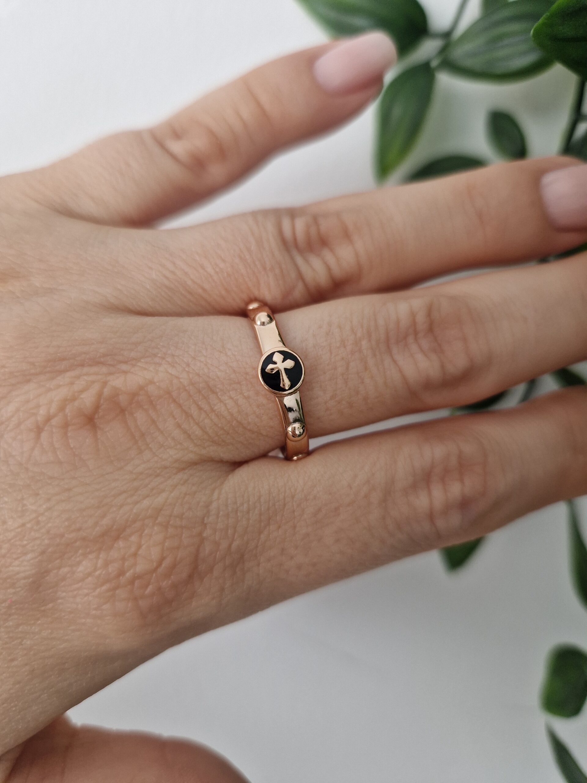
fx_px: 520
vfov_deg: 73.9
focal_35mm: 23
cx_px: 294
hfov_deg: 58.9
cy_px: 392
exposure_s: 1/100
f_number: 1.8
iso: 50
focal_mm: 5.4
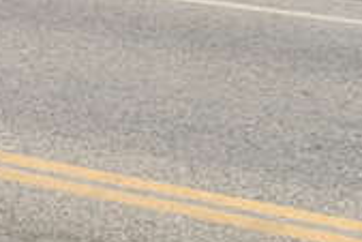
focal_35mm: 187
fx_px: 1882
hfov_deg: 10.0
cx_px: -426
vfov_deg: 7.1
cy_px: -253
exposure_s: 1/125
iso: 100
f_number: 10
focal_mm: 6.86
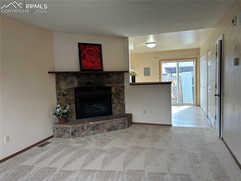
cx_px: 120
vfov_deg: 53.0
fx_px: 181
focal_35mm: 26
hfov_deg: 67.3
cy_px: 90
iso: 50
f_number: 1.5
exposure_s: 1/120
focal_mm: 5.7
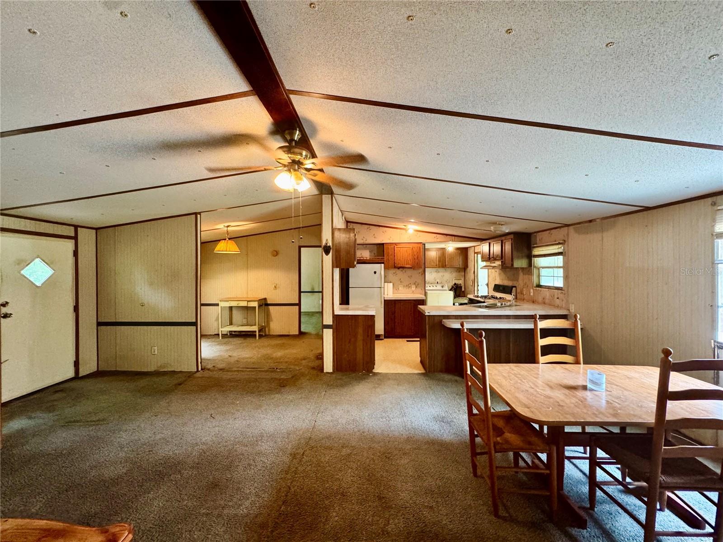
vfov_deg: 85.7
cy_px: 271
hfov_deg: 102.1
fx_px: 292
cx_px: 362
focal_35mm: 14
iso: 500
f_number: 2.2
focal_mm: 2.22
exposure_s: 1/60
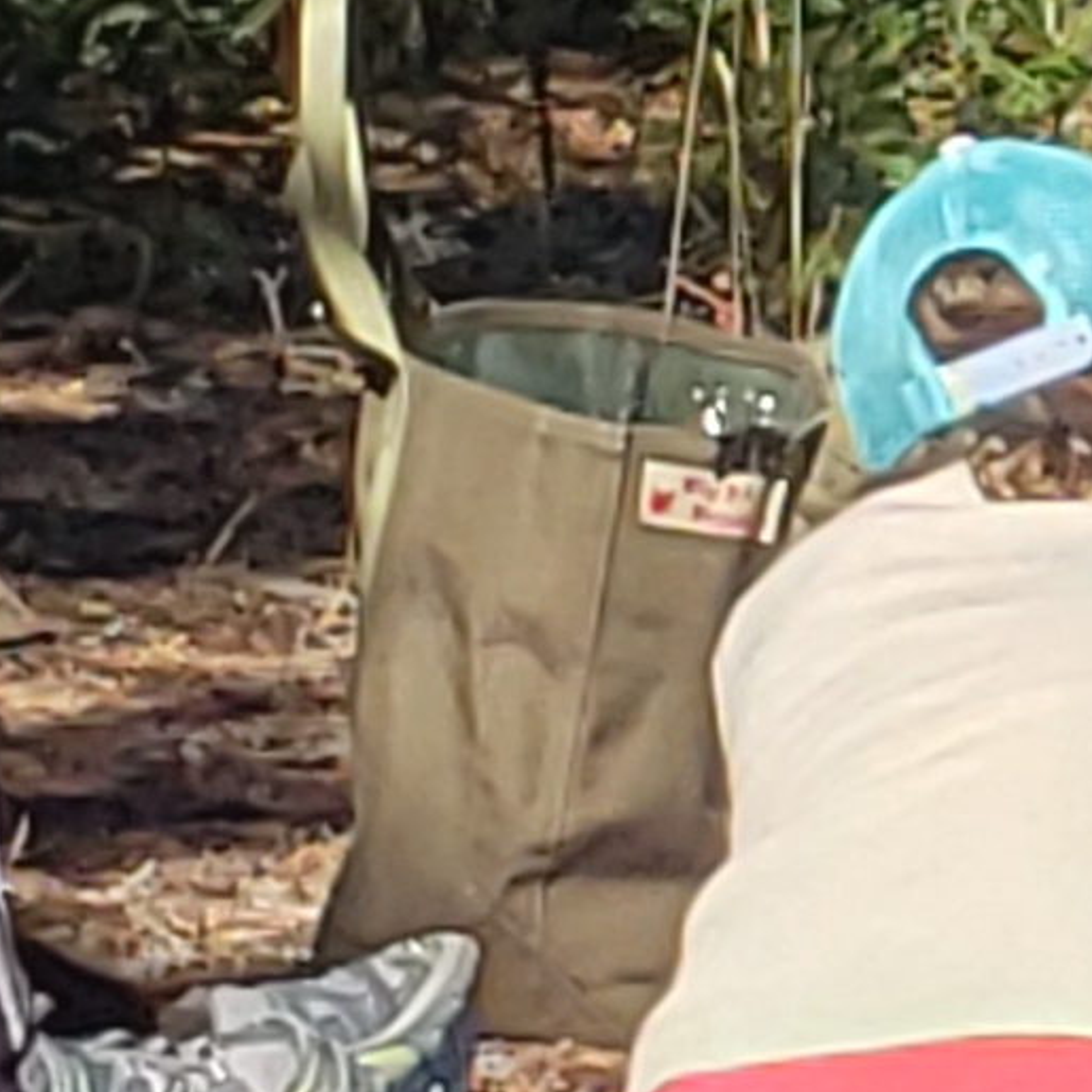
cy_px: 373
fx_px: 6424
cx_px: 1885
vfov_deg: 9.7
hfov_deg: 9.3
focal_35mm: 180
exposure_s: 1/1216
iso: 50
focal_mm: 4.3
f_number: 2.4
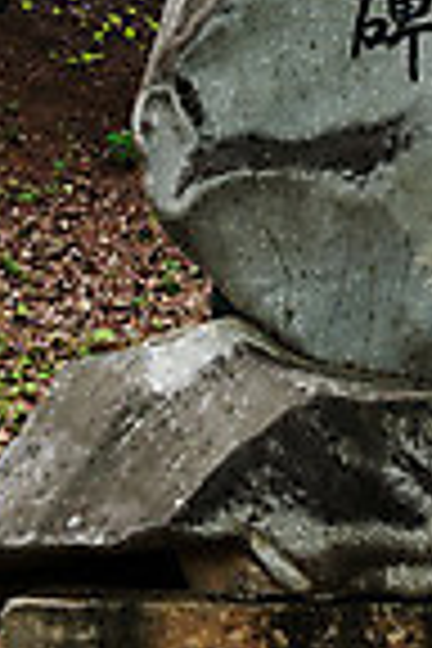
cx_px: 403
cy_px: -58
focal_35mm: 125
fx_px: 2250
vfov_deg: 15.9
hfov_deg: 10.9
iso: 400
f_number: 6.3
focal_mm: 45
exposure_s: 1/100
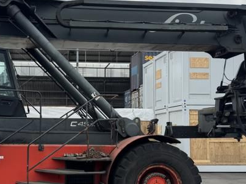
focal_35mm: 61
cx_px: 70
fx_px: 433
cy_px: 111
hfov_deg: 31.3
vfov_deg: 24.0
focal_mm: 6.76
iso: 80
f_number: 1.78
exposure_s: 1/2604
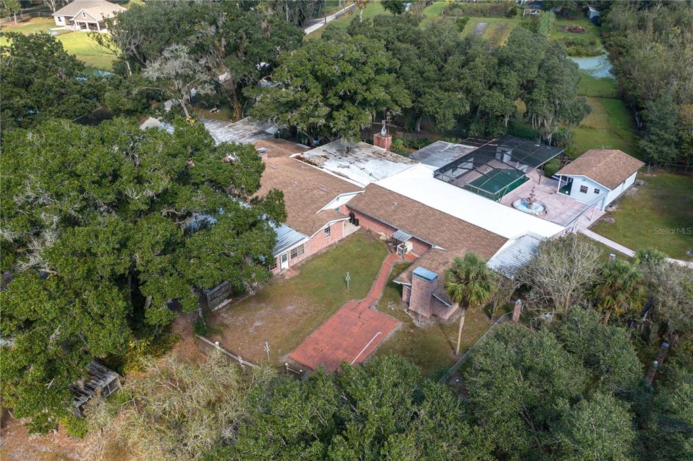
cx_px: 346
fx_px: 539
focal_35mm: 28
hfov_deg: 65.5
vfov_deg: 46.3
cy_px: 230
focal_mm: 10.26
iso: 100
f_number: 3.5
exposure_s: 1/240
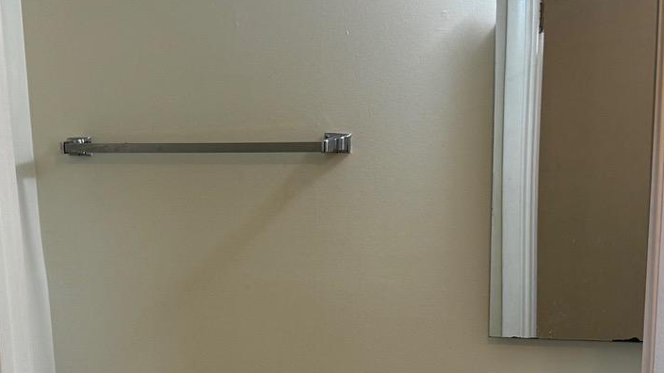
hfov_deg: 27.8
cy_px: 502
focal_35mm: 76
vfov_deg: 15.1
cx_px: 283
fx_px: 1338
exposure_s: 1/60
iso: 125
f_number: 1.78
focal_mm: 6.76
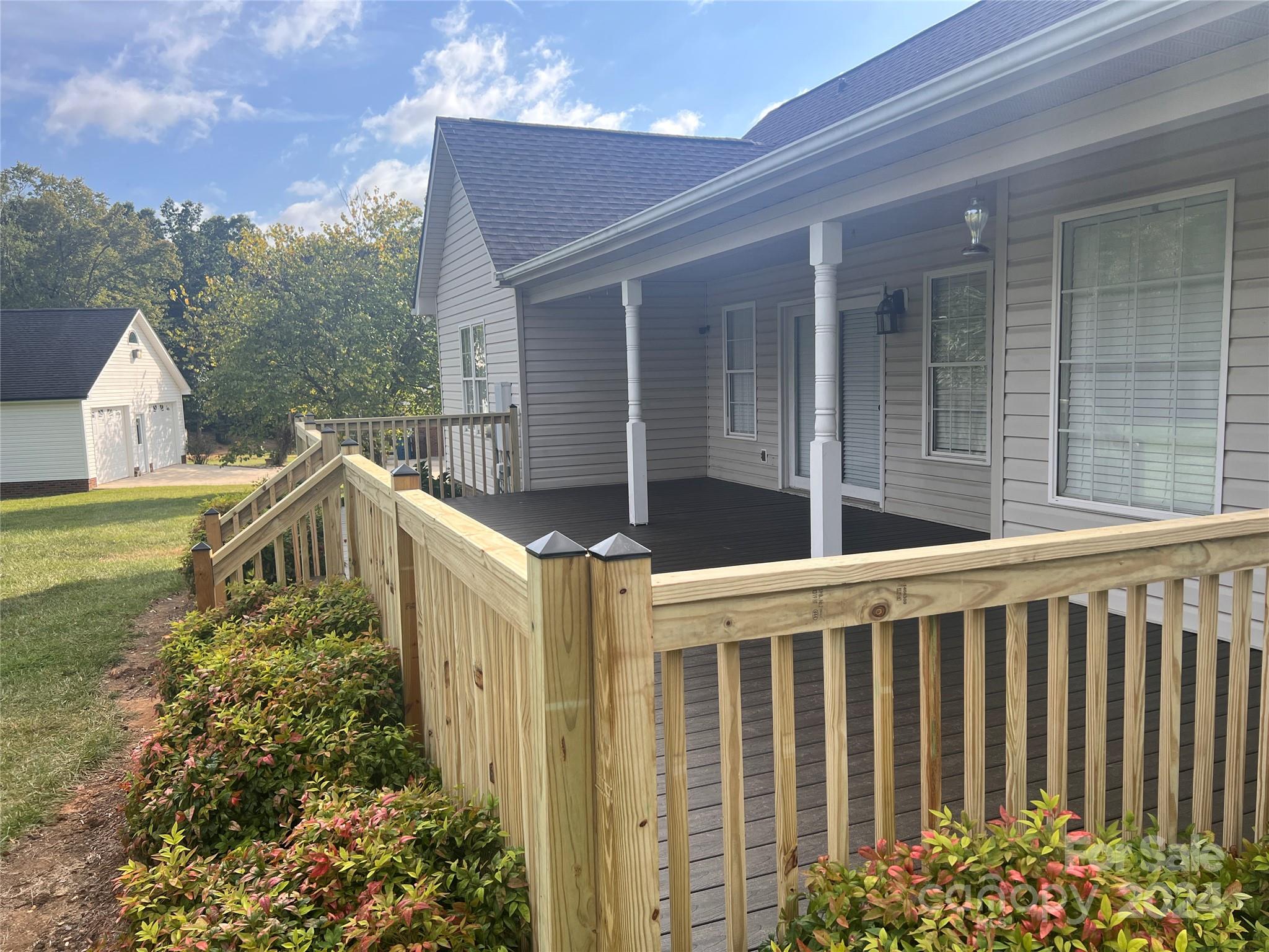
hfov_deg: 67.3
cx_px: 634
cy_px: 476
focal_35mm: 26
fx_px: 953
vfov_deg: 53.1
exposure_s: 1/1972
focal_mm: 5.7
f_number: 1.5
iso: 50
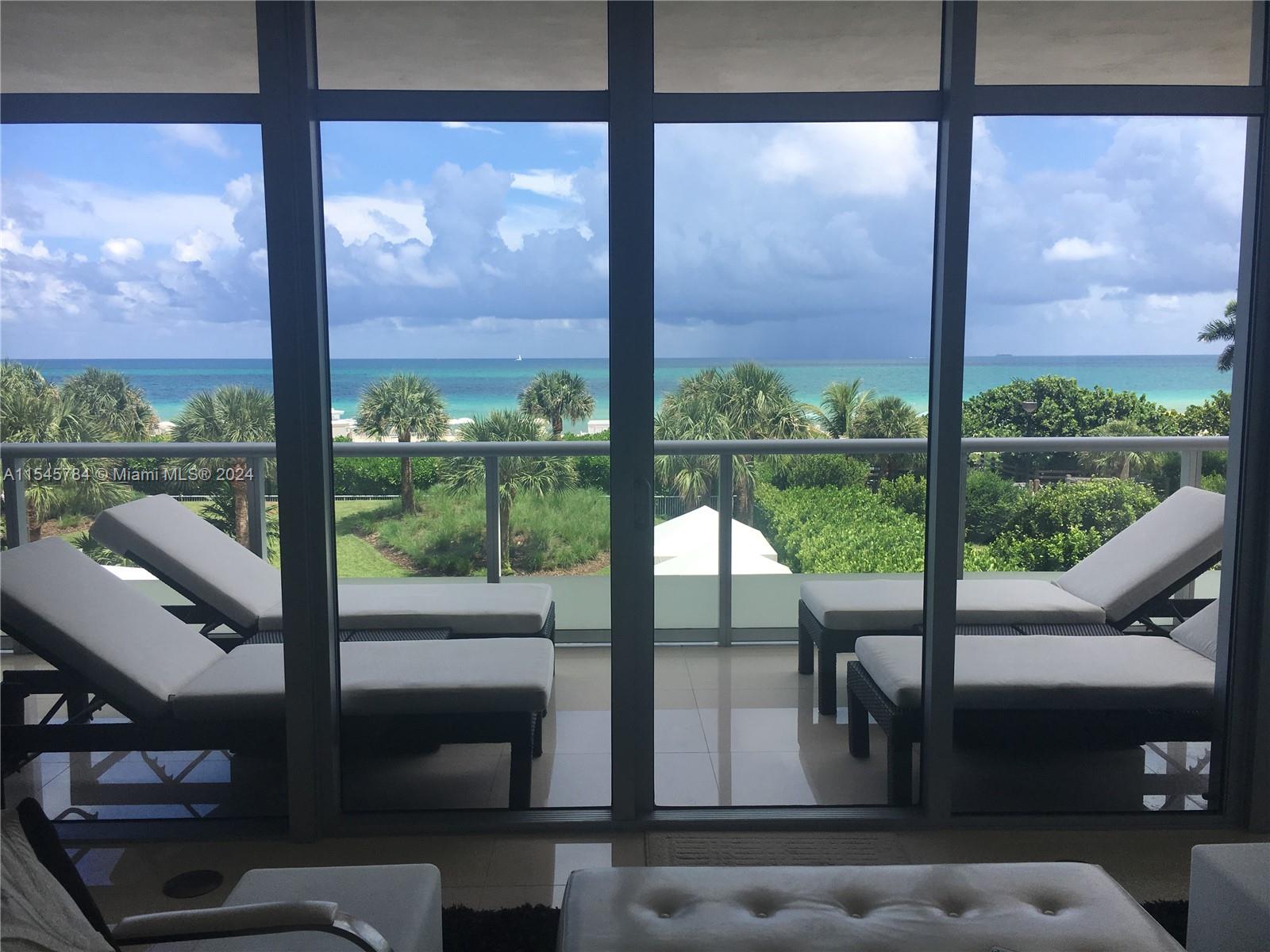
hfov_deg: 61.7
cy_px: 476
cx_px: 635
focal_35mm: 29
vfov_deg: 48.2
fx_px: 1064
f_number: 2.2
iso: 25
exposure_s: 1/582
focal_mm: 4.15
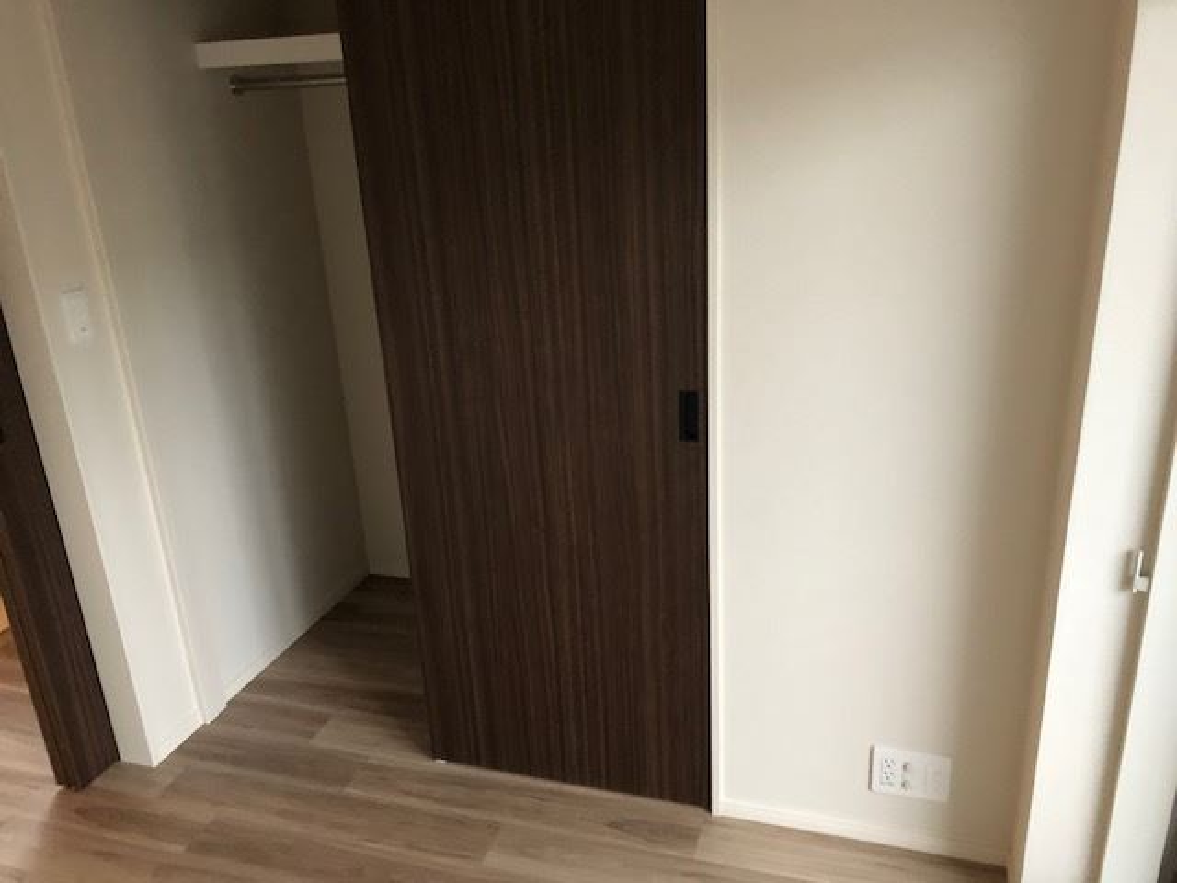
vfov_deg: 49.7
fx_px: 952
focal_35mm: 28
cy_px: 442
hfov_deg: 63.4
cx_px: 588
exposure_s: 1/13
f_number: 1.8
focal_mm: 3.99
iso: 100
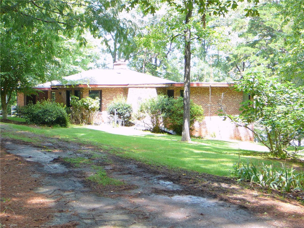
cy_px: 114
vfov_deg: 26.6
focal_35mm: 55
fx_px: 483
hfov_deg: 34.9
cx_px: 152
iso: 80
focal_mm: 8.2
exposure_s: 1/50
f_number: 3.5
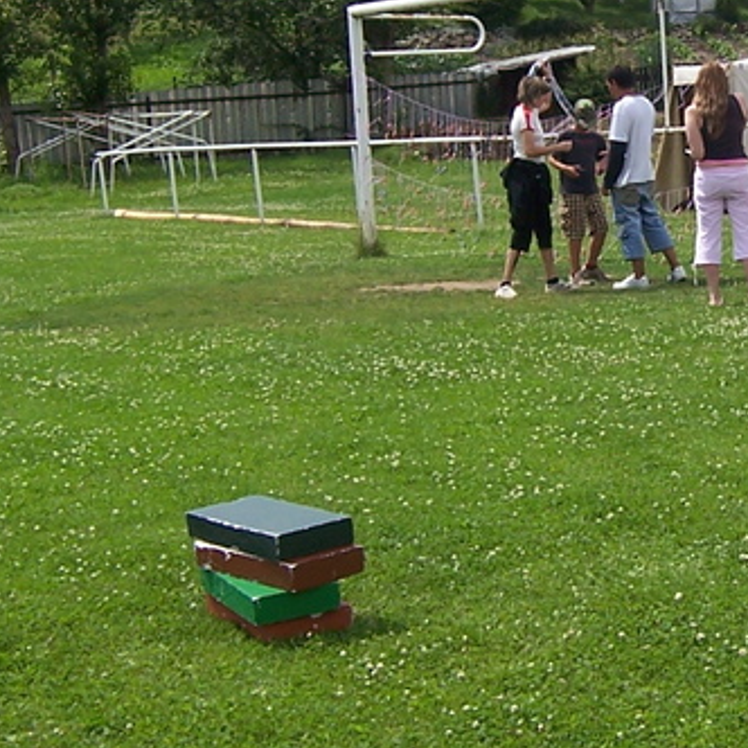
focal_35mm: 90
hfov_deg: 18.7
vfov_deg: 19.2
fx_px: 2200
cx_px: 775
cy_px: 255
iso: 80
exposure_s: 1/1000
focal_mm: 5.5
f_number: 4
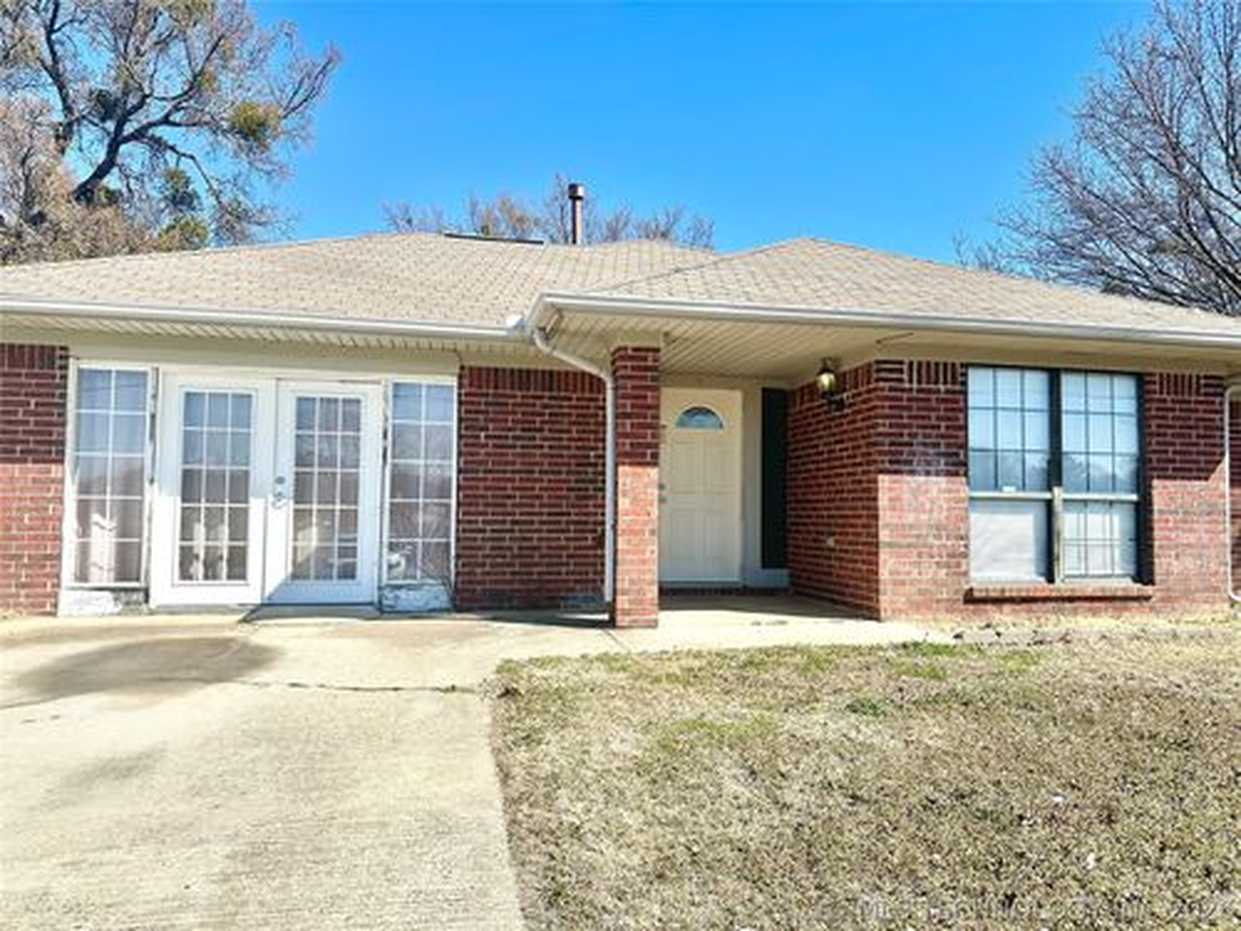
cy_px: 466
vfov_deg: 56.8
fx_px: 860
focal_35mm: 24
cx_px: 620
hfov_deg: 71.6
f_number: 1.78
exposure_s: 1/4762
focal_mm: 6.86
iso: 80
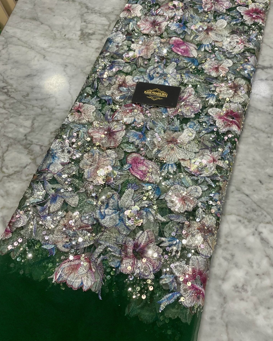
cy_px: 163
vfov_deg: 52.8
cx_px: 161
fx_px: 343
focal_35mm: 34
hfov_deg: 43.2
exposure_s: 1/100
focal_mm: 4.25
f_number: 1.8
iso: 80
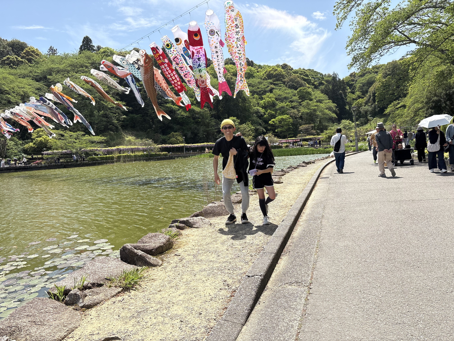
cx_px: 227
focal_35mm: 26
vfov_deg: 53.1
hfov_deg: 67.3
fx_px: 341
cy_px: 170
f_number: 1.6
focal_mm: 5.96
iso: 50
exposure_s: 1/2747
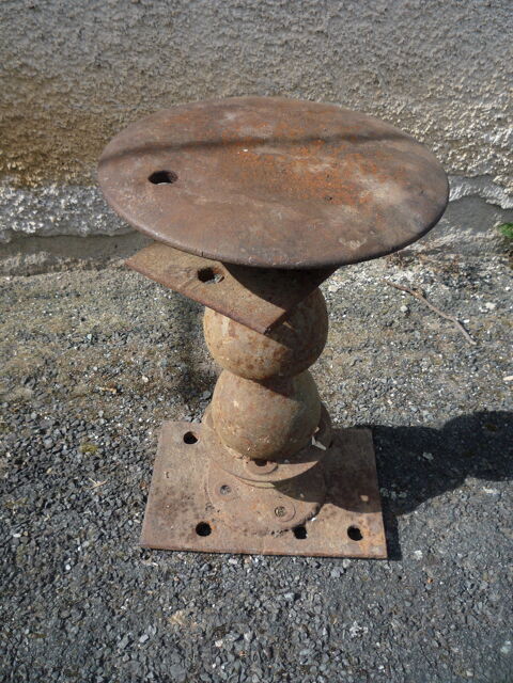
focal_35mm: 30
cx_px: 256
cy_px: 342
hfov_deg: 46.8
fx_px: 593
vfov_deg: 60.0
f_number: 4
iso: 100
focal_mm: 5.2
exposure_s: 1/400
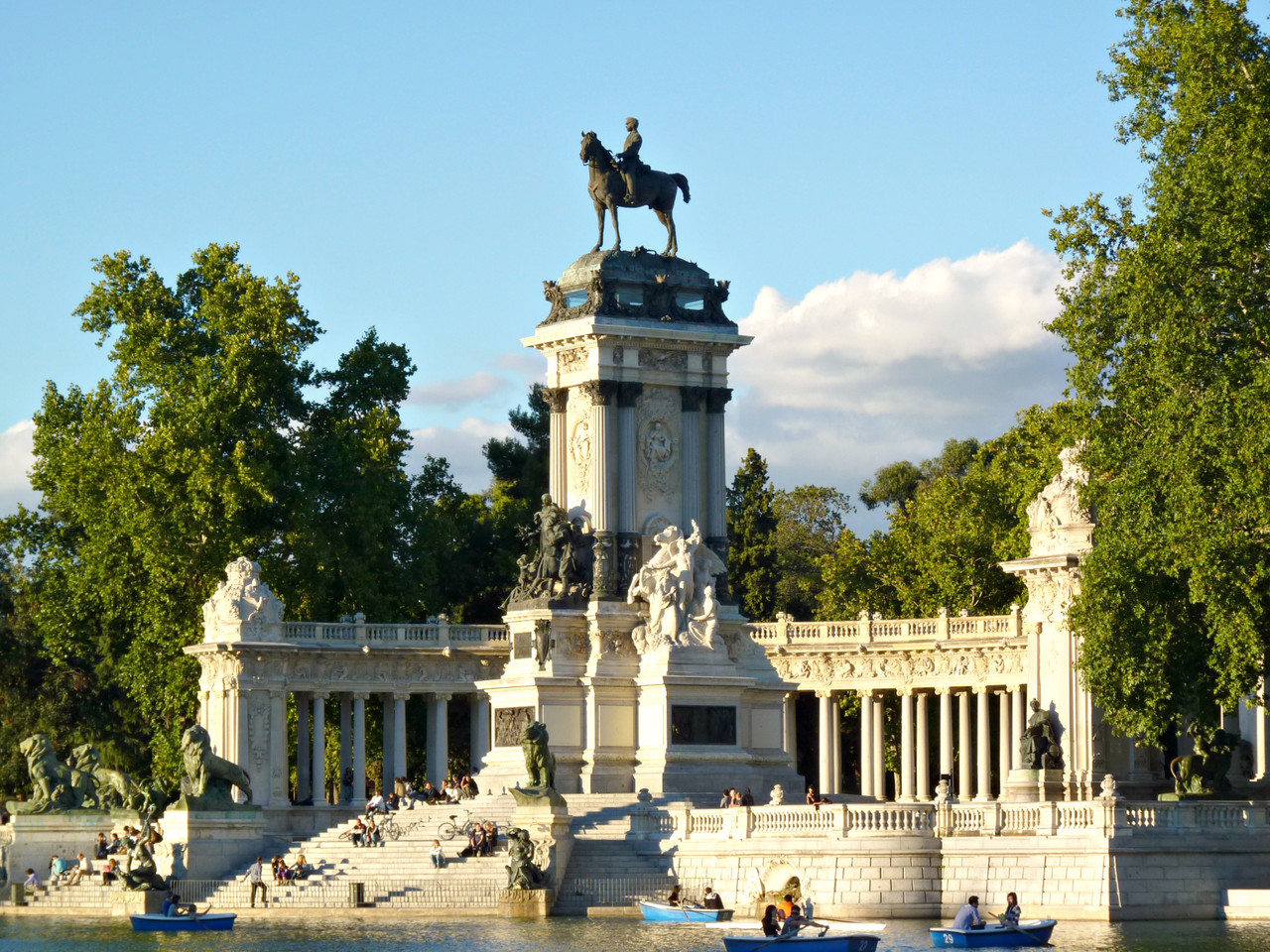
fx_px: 4146
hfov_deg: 17.4
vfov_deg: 13.1
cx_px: 635
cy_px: 476
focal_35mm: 113
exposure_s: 1/250
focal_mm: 20.1
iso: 80
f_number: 4.5
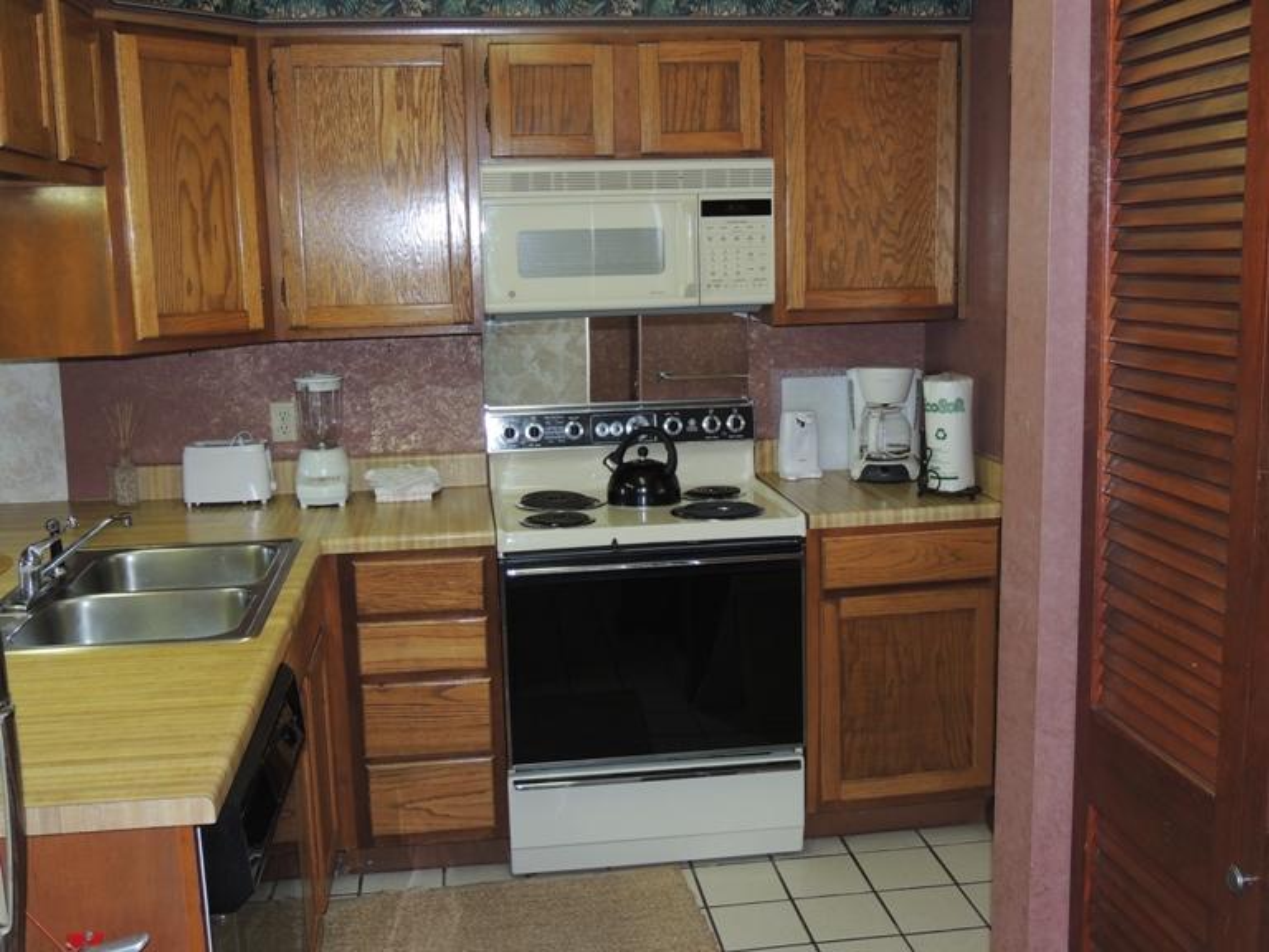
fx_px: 1283
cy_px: 476
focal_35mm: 35
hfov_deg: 52.6
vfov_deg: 40.7
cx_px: 634
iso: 200
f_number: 3.3
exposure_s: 1/30
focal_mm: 6.2
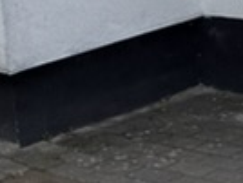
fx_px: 1287
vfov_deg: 6.6
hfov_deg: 10.5
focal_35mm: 183
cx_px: -74
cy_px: -524
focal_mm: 6.76
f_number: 1.78
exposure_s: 1/2907
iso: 80
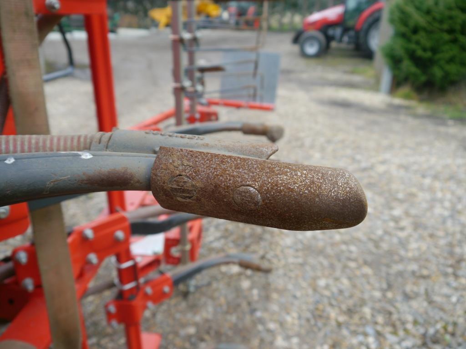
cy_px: 174
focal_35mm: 28
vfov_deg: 49.7
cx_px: 233
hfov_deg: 63.4
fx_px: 377
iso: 160
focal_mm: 14
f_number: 4
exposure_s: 1/125
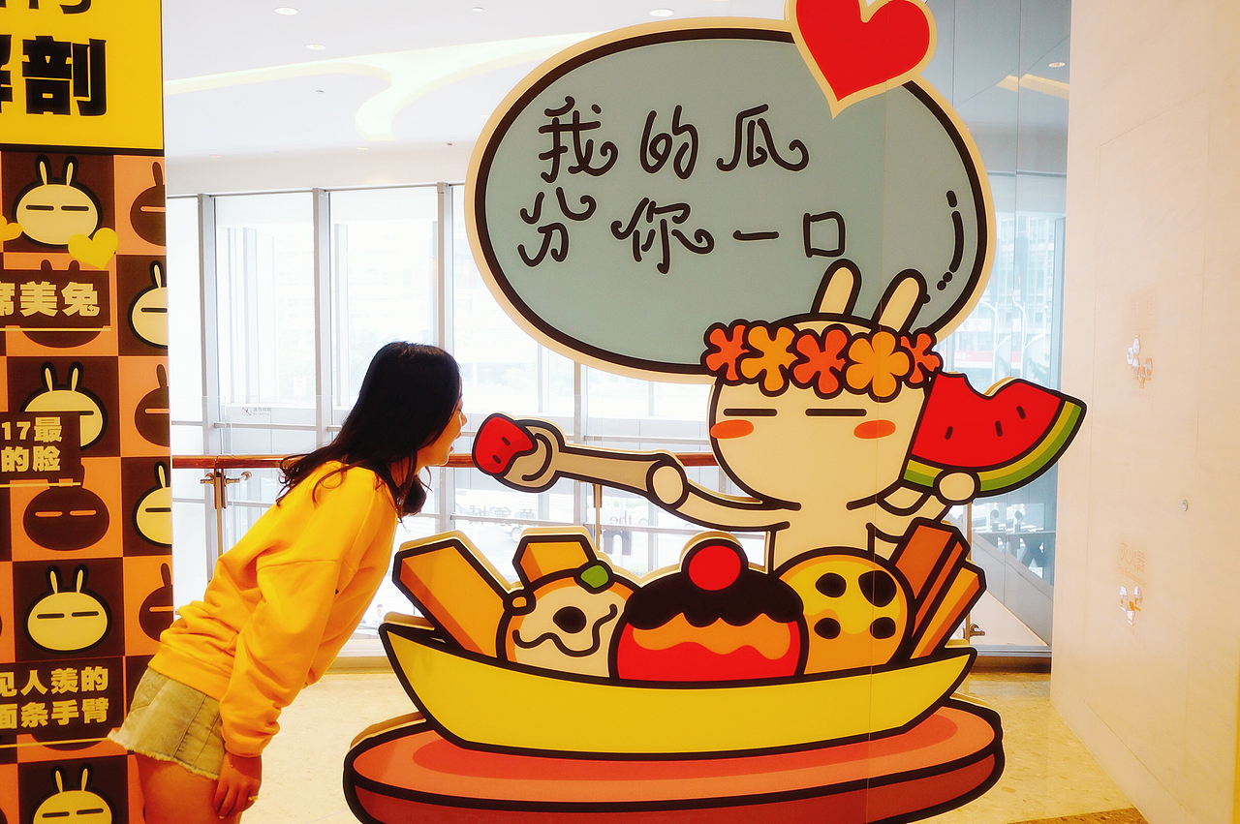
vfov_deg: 43.5
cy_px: 412
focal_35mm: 30
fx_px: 1032
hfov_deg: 62.0
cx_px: 620
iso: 500
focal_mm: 20
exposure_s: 1/60
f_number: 4
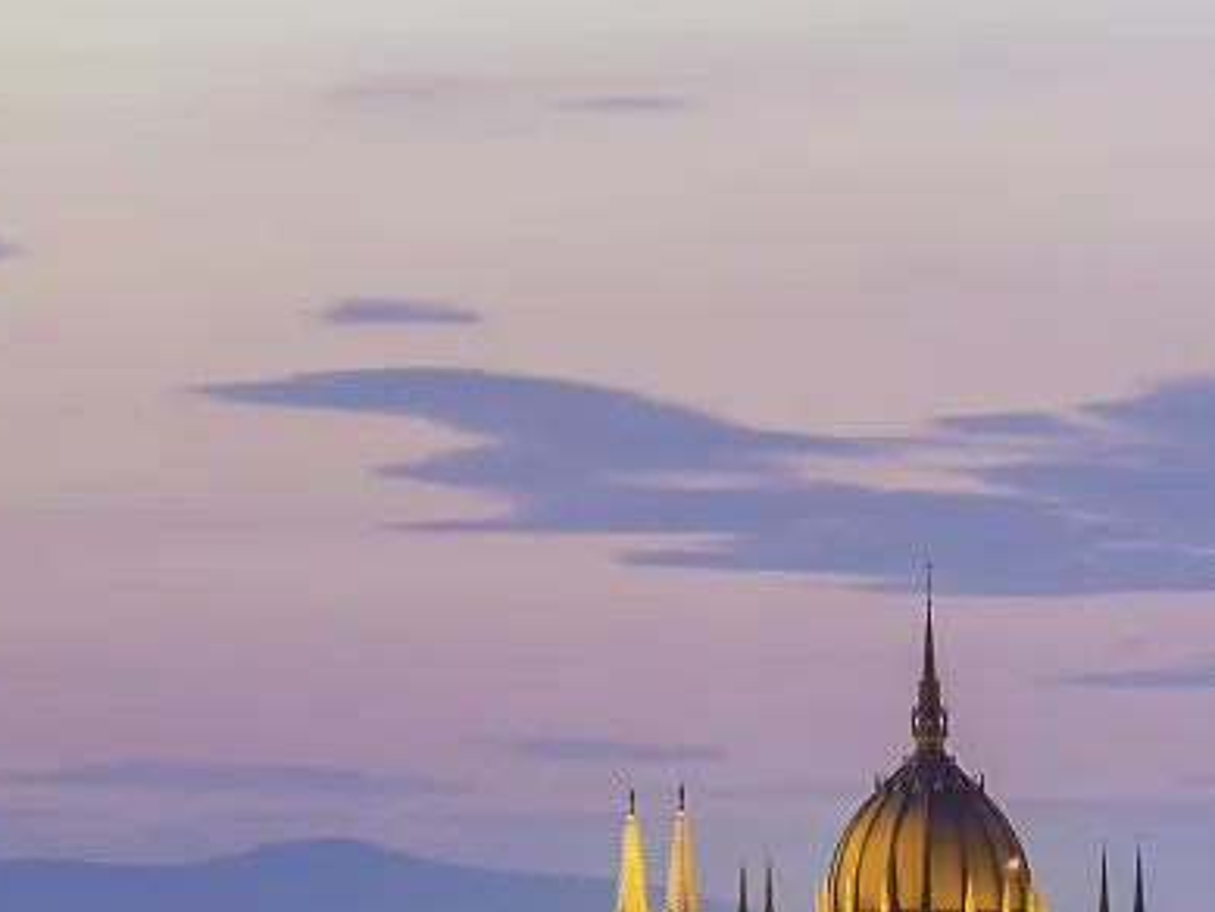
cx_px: 2833
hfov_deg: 6.9
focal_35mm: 272
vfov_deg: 5.4
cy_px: 1579
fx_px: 9550
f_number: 18
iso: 50
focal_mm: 55
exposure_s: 20
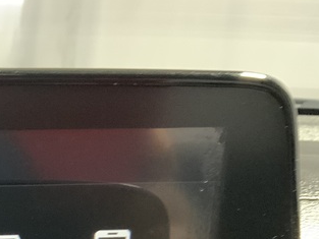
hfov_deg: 19.7
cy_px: 355
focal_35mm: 89
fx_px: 820
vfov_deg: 15.4
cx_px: -126
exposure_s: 1/30
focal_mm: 3
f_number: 1.8
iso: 250
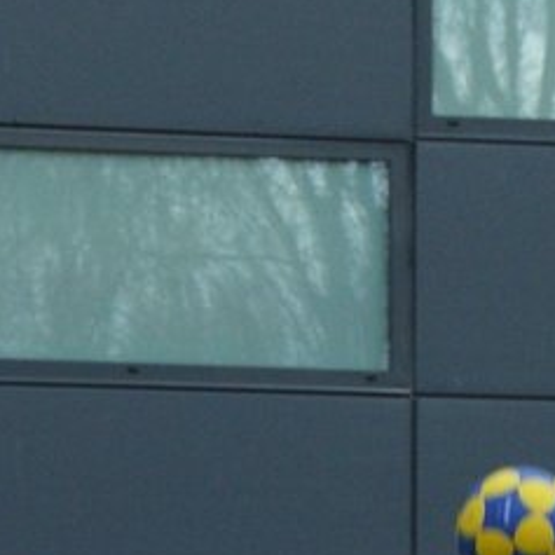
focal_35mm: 430
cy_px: 899
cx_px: 578
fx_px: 7800
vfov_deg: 4.0
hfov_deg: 4.1
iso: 200
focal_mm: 50
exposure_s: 1/250
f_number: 7.1
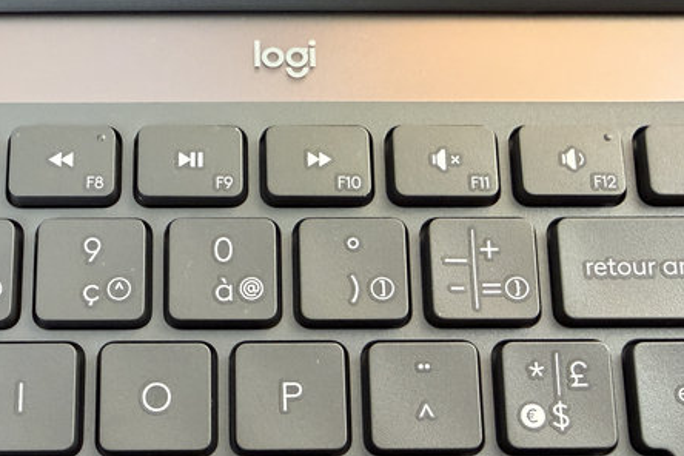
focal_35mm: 45
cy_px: 433
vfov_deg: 28.4
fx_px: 855
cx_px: 328
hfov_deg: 43.6
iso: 500
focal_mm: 2.22
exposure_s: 1/60
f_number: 2.2
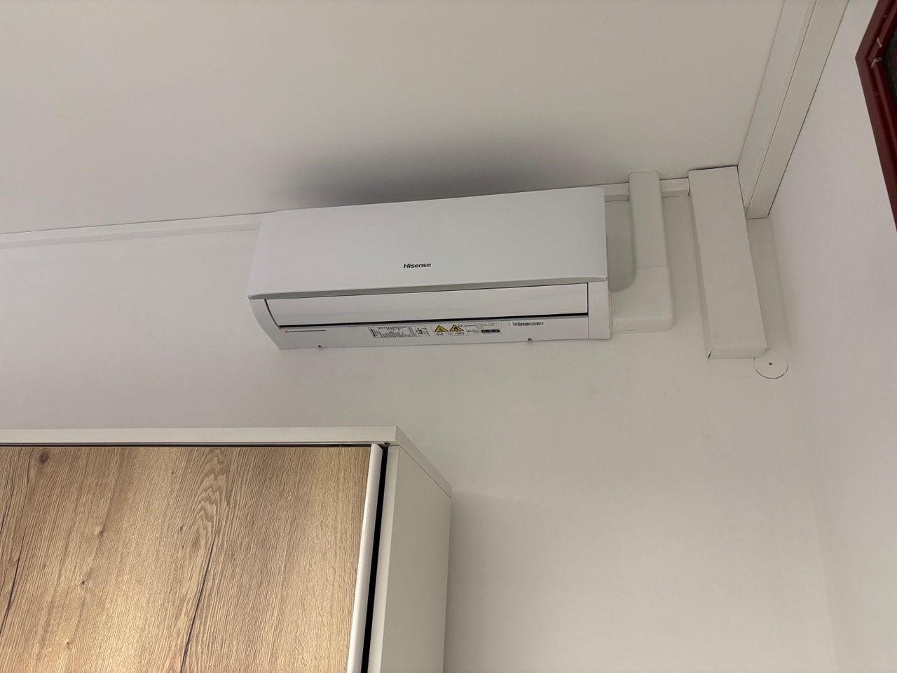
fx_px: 674
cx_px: 448
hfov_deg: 67.3
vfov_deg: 53.1
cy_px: 336
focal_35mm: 26
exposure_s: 1/50
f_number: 1.6
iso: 160
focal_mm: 5.96
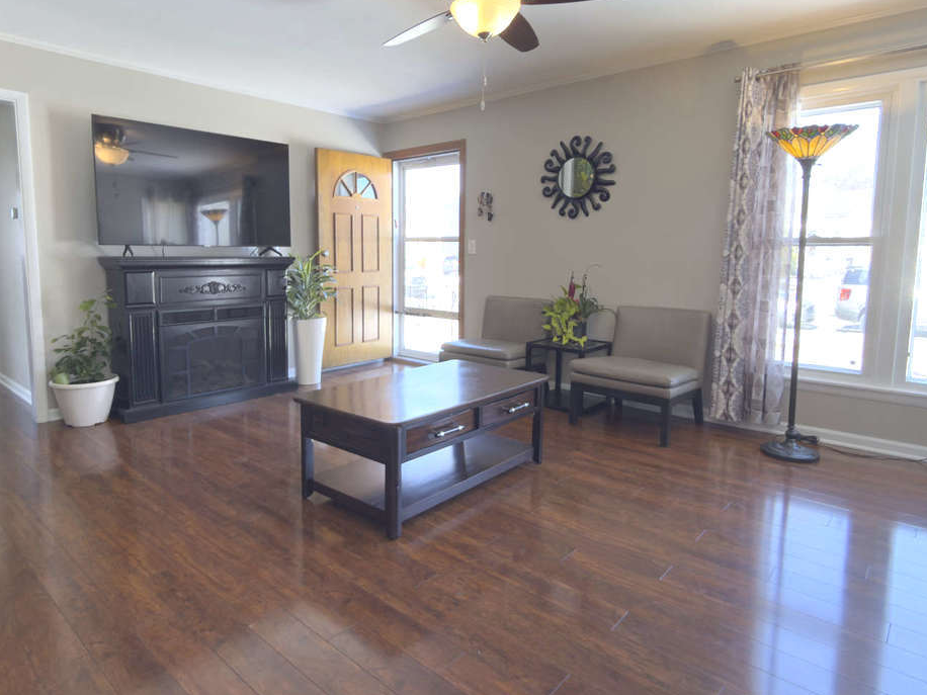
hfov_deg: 76.1
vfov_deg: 61.0
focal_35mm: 22
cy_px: 314
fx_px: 589
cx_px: 412
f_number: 2.2
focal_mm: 2.2
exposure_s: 1/40
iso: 64
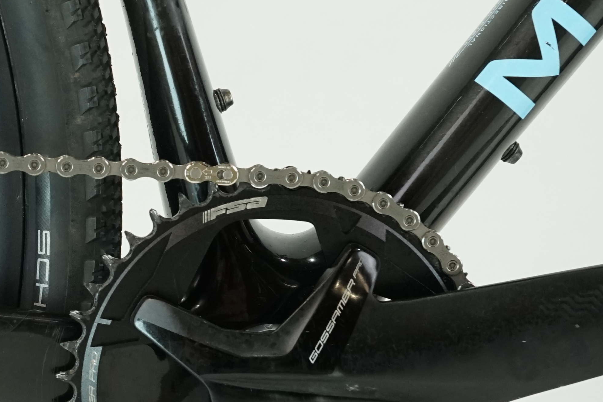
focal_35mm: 133
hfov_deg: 14.9
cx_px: -122
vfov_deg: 10.3
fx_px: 2227
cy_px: 284
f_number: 5.6
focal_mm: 44
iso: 1600
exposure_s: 1/200
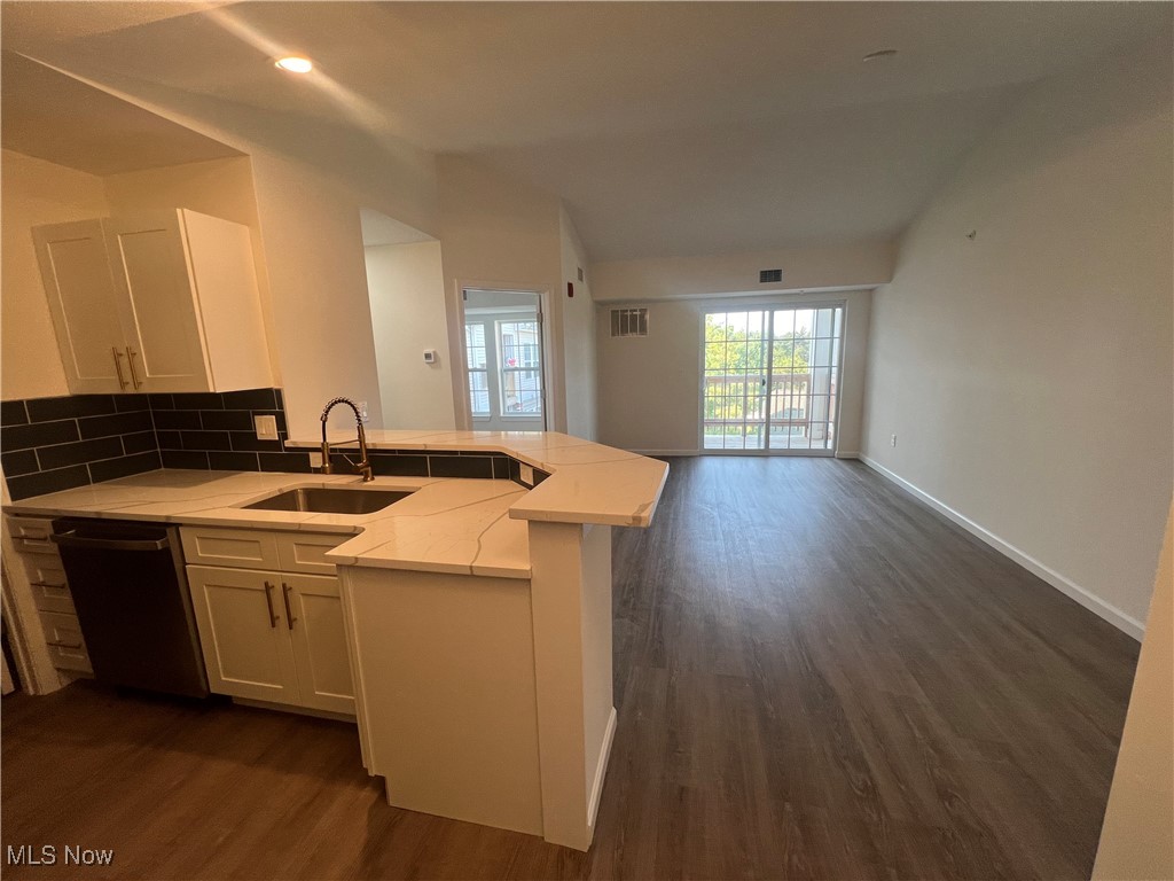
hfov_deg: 106.2
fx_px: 441
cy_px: 440
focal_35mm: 13
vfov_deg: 89.9
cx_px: 587
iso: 100
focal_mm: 1.57
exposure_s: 1/120
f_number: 1.8
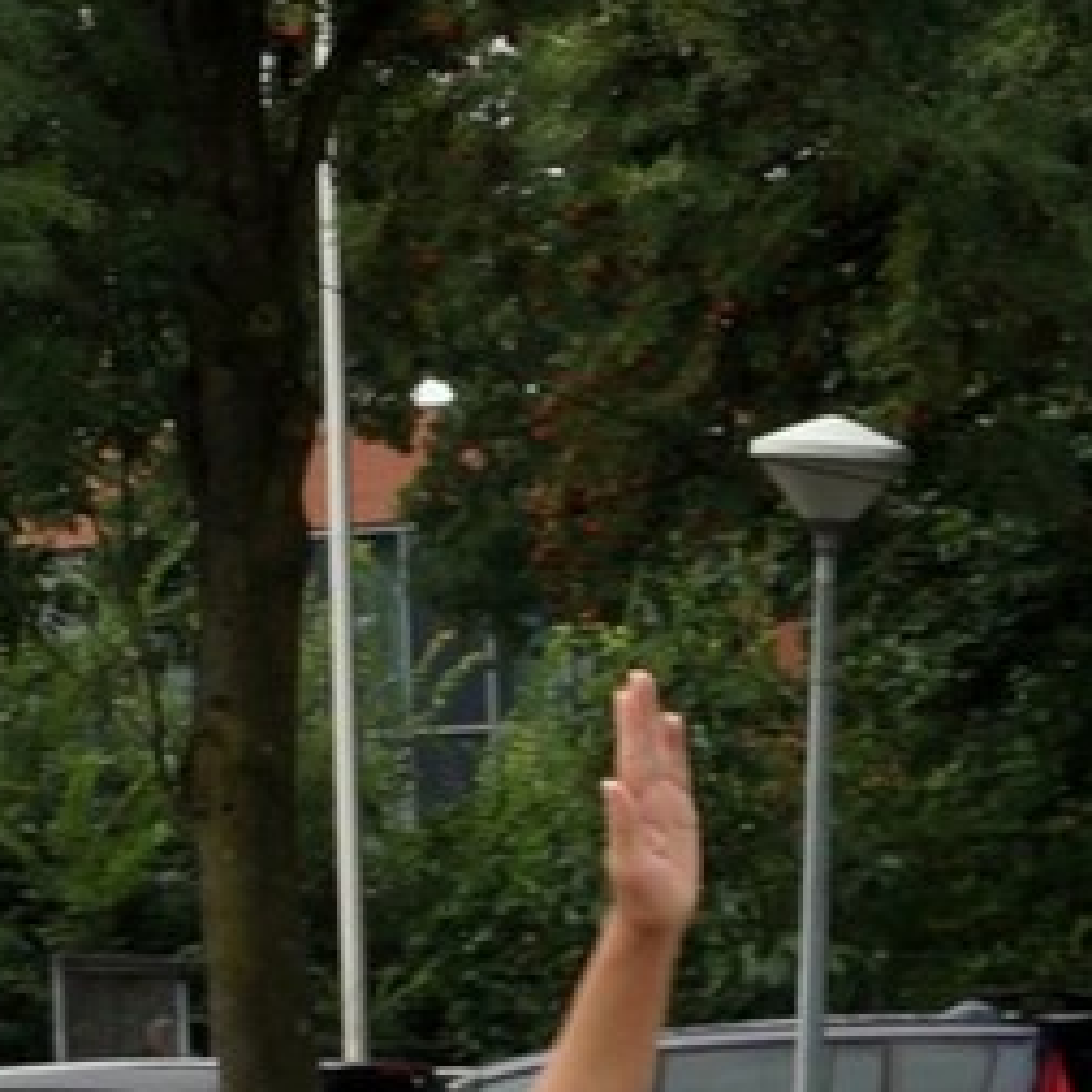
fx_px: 9208
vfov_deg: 6.7
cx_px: 950
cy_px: 1683
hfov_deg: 6.8
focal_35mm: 258
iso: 100
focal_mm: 50
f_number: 6.3
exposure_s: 1/250
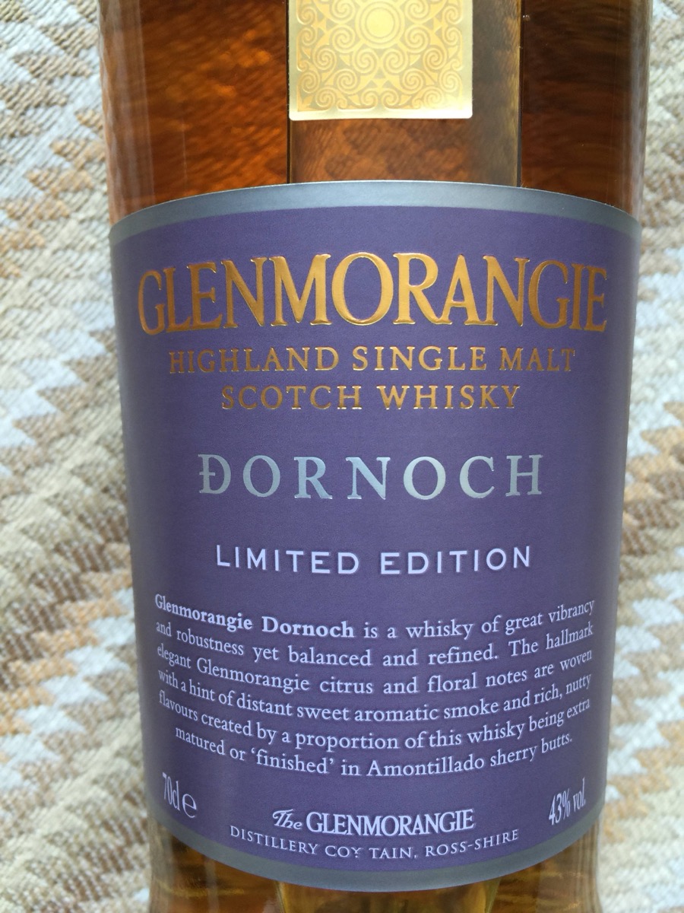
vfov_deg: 61.7
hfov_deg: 48.2
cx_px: 342
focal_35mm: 29
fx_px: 764
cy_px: 456
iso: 32
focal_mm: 4.15
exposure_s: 1/15
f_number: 2.2
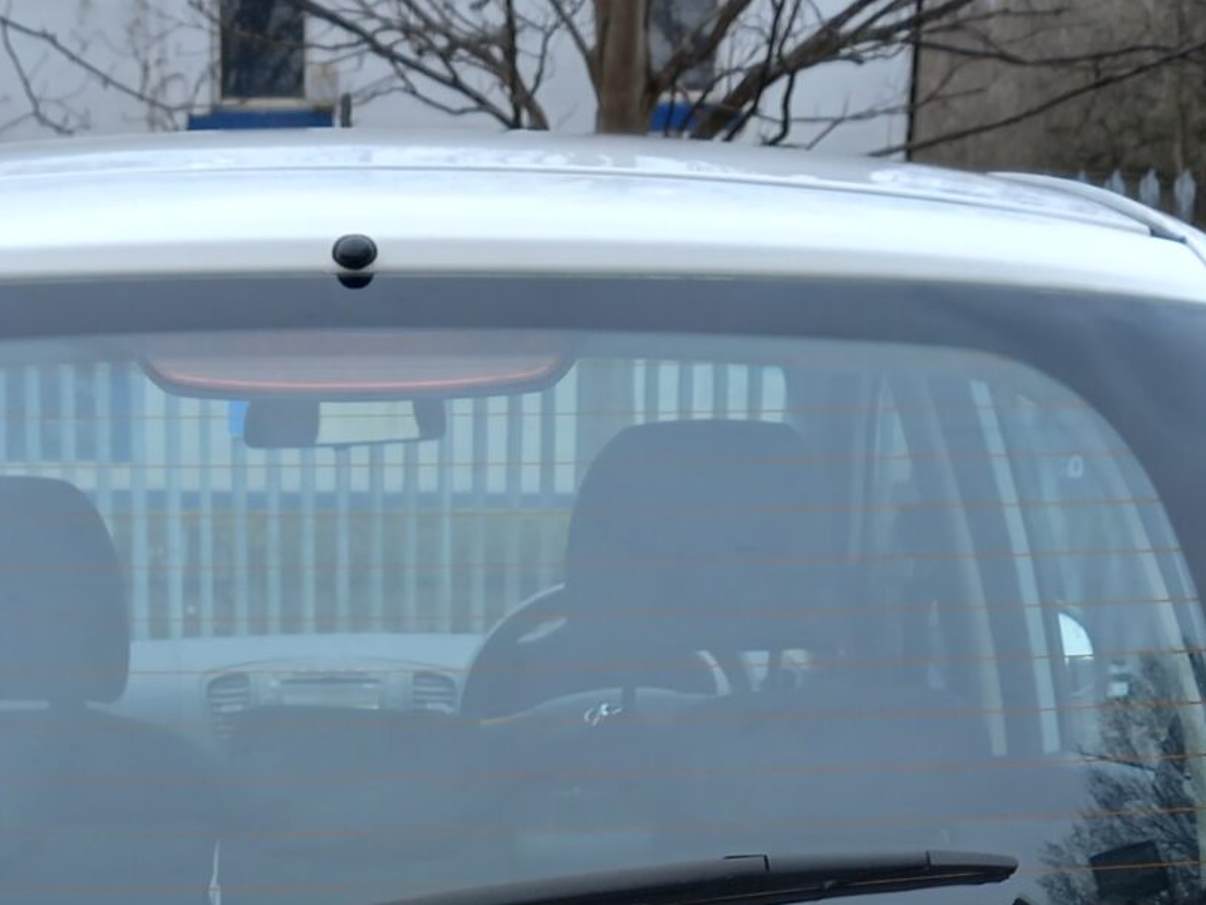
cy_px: 1350
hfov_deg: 24.5
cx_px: 344
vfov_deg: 16.9
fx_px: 2753
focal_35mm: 79
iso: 25
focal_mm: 4.6
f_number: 2
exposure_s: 1/262
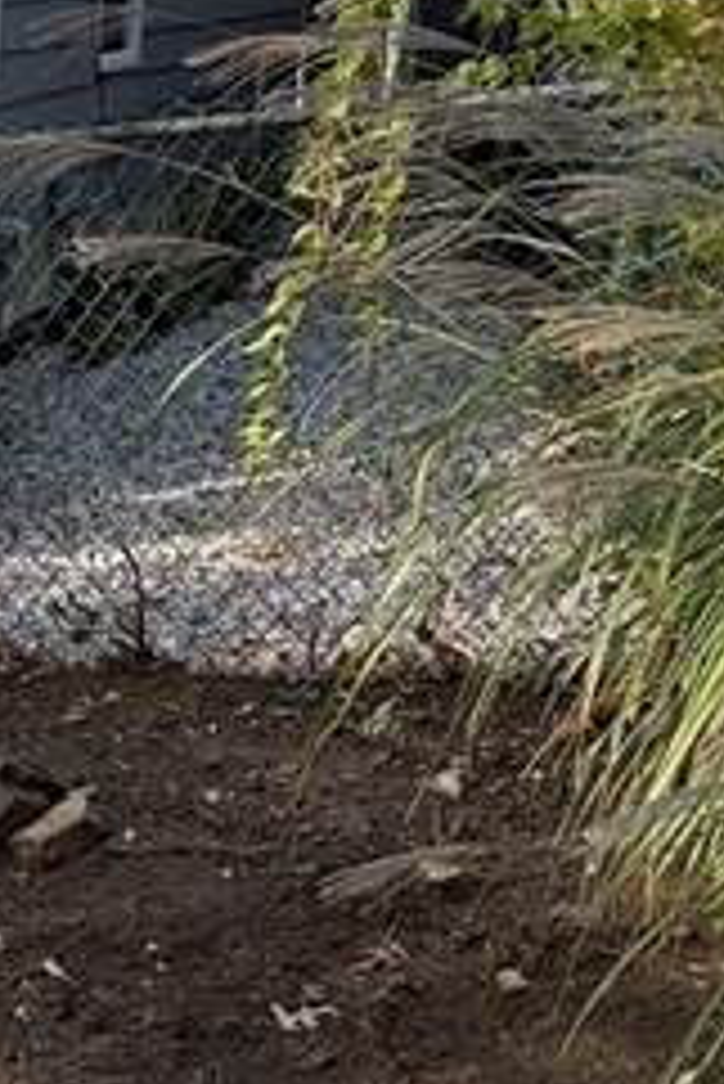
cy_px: 157
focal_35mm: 86
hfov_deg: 14.3
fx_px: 2590
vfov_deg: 23.2
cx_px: -526
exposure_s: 1/1032
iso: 50
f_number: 1.6
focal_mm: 5.96
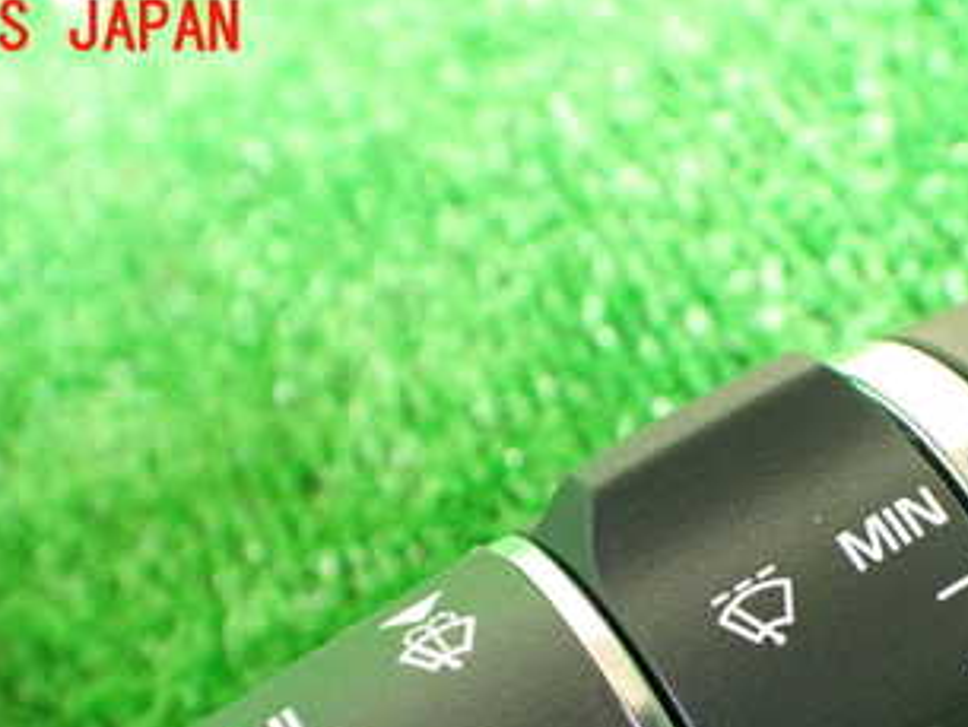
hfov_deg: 32.5
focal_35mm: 59
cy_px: 705
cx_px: 616
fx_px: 1651
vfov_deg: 23.9
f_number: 2.3
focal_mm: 5.4
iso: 400
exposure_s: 1/125
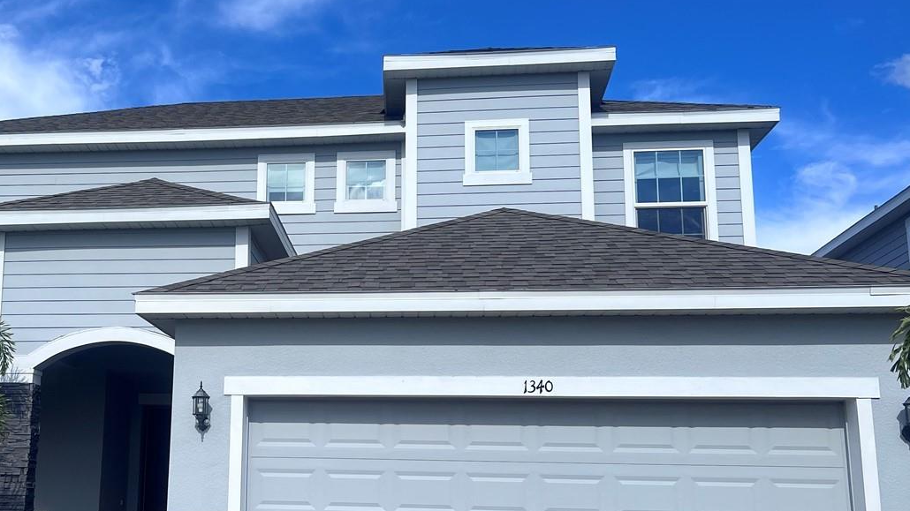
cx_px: 281
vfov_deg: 27.0
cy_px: 312
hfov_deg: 45.5
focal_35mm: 44
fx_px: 1062
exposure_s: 1/5587
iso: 50
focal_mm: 5.7
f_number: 1.5
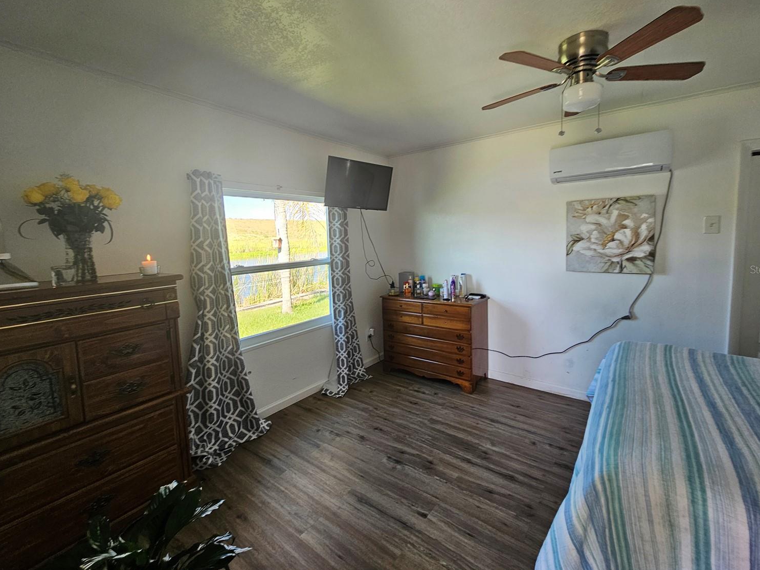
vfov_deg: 85.6
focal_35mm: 14
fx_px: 307
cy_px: 269
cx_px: 389
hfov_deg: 102.1
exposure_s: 1/60
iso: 80
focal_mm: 2.2
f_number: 2.2
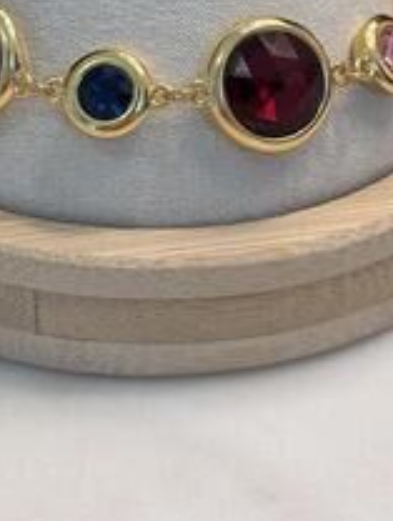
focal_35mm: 95
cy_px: 53
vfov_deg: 20.2
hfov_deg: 15.6
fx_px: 1432
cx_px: 153
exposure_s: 1/60
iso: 64
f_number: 1.6
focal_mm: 5.96
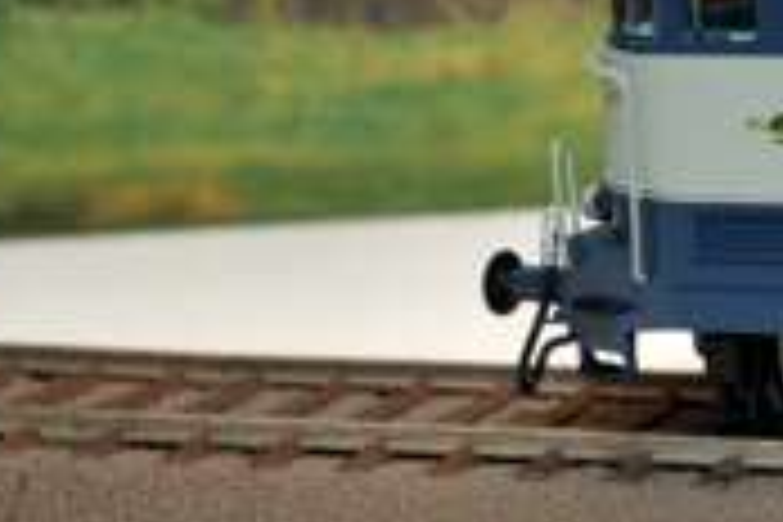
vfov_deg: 8.5
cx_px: 1732
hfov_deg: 11.2
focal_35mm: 161
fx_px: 3501
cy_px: 68
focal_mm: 35
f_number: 13
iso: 400
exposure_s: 1/60
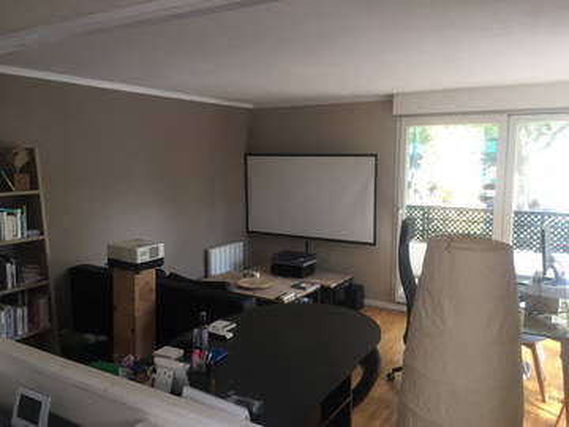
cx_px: 284
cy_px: 214
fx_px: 477
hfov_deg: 61.7
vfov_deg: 48.2
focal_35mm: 29
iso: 40
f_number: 2.2
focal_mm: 4.15
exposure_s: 1/33
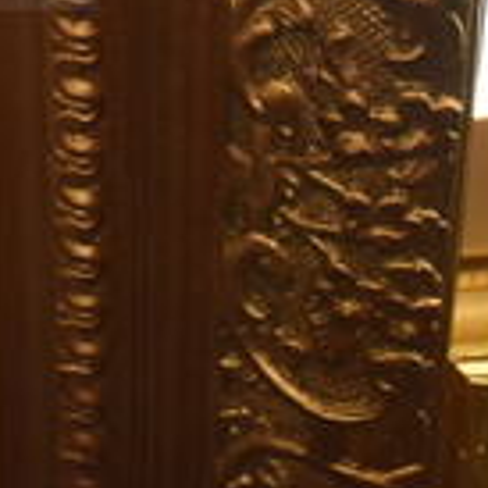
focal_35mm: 102
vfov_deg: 16.0
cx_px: -296
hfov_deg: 15.4
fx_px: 1627
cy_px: -178
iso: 800
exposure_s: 1/250
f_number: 3.5
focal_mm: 18
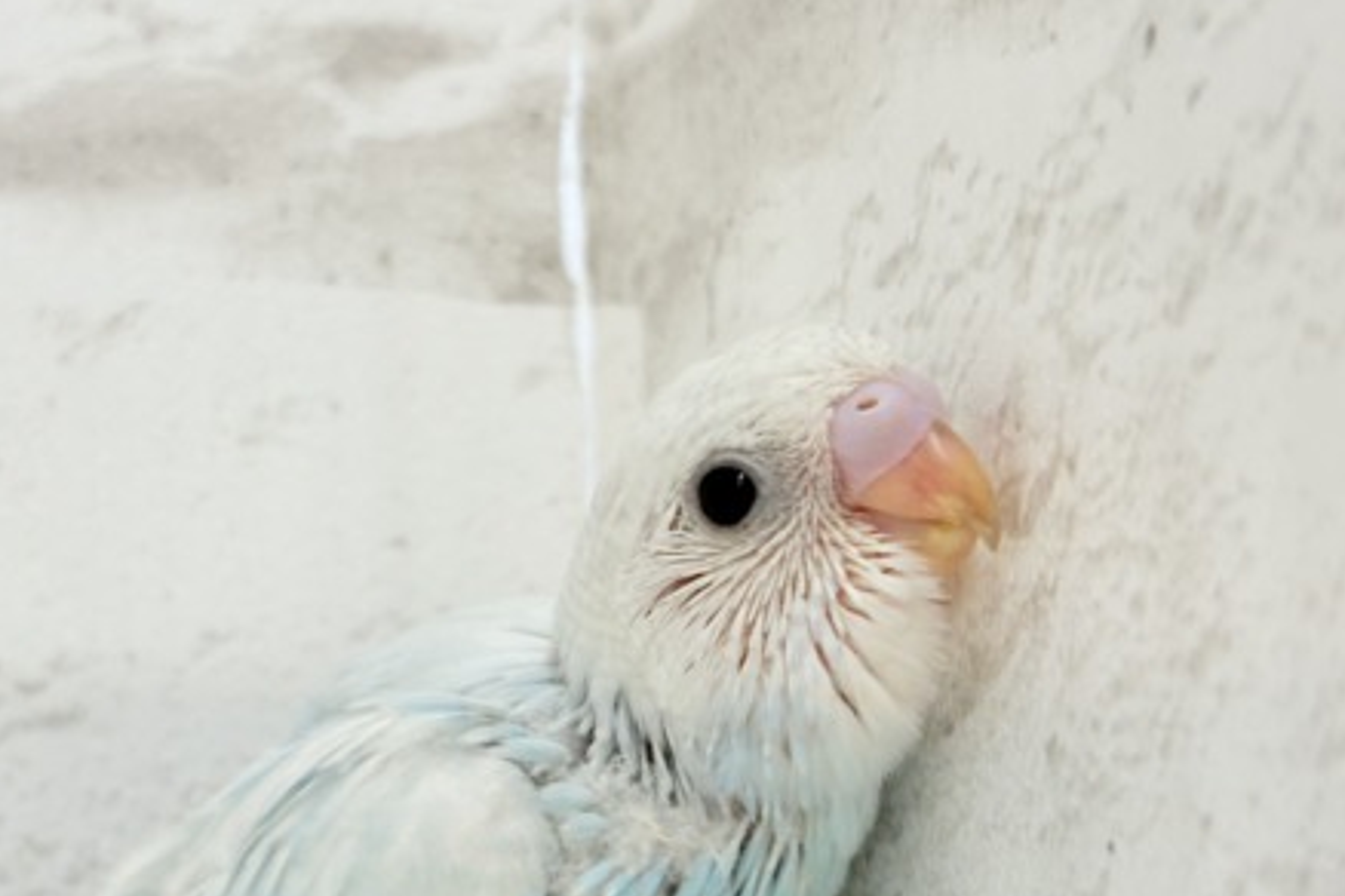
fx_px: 2951
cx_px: 411
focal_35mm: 79
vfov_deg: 17.2
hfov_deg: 25.5
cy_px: 629
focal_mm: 5.96
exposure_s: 1/100
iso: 80
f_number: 1.6
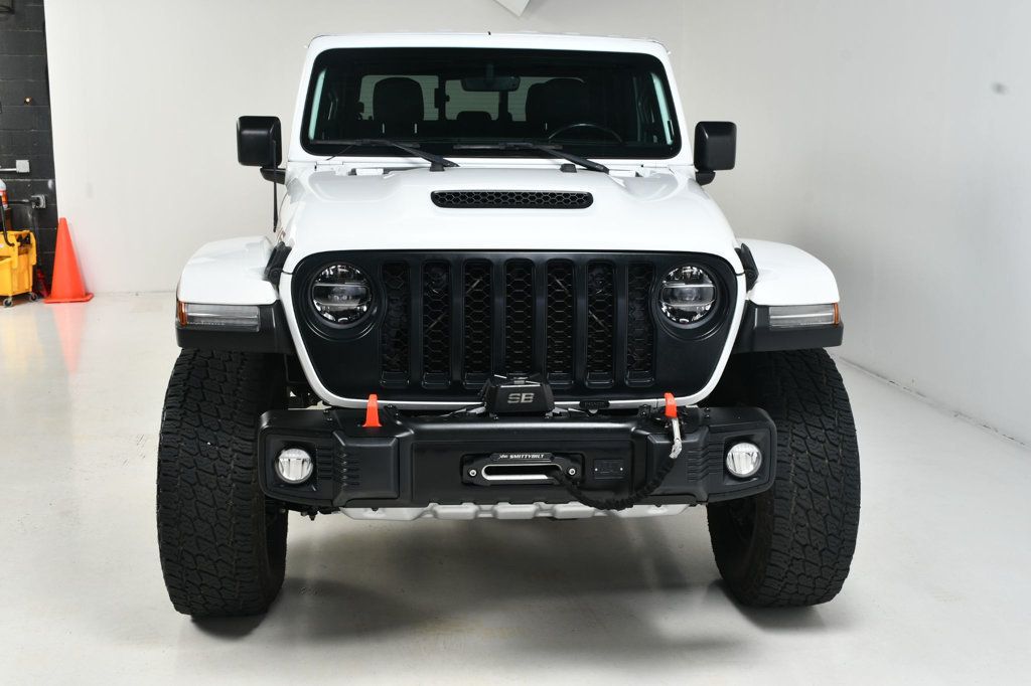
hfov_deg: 48.5
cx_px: 516
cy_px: 343
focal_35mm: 40
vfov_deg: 33.4
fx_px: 1145
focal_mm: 27
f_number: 11
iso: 100
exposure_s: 1/160
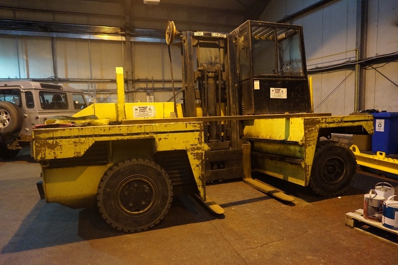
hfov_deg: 73.7
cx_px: 199
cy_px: 132
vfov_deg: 53.1
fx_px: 265
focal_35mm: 24
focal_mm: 16
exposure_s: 1/60
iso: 3200
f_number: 3.5
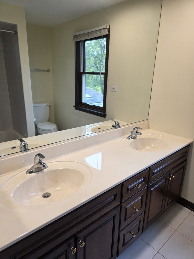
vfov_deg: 73.9
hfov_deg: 58.9
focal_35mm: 23
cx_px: 97
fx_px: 172
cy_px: 130
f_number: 1.7
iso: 100
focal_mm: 6.3
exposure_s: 1/120
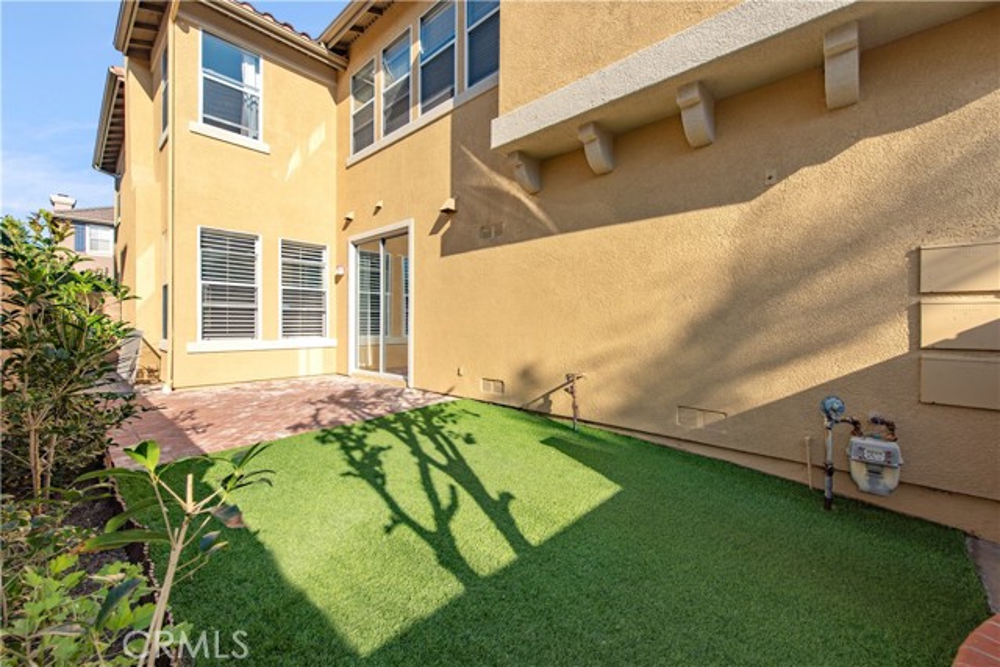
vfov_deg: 81.2
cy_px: 334
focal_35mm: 14
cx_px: 500
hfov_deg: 104.2
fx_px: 389
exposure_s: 1/200
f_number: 9
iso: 100
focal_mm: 14
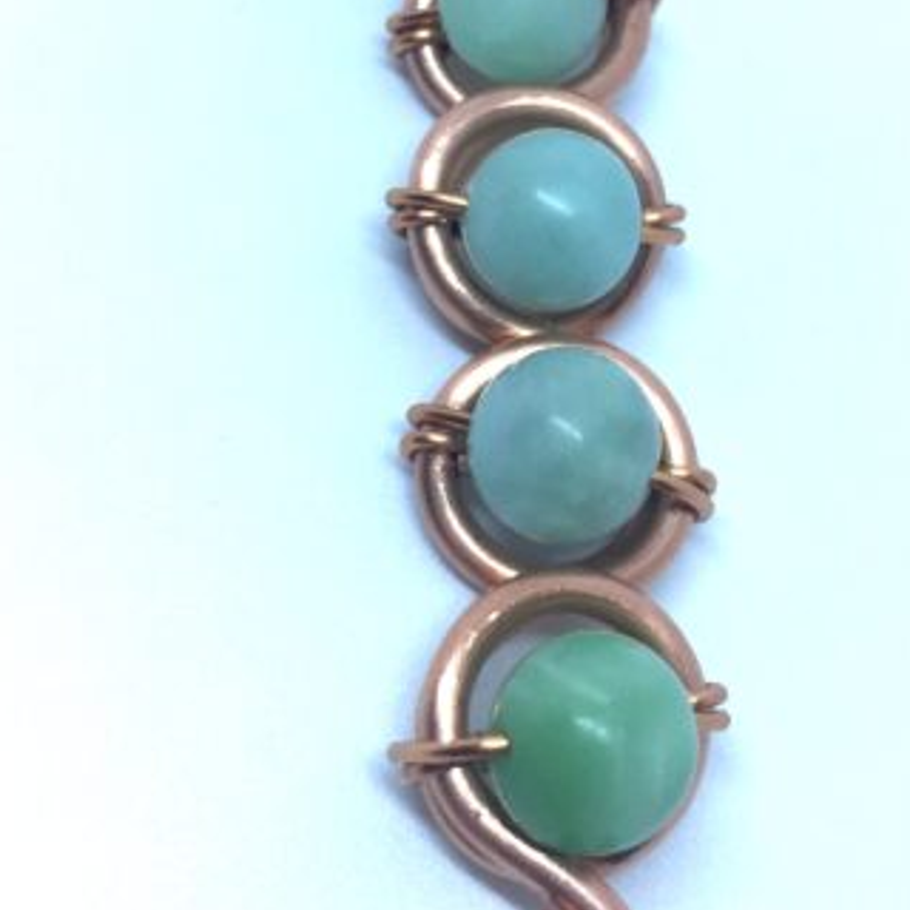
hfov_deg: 26.8
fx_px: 1903
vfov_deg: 25.9
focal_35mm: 64
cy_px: 68
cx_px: 594
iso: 40
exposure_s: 1/120
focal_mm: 4.15
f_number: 2.2
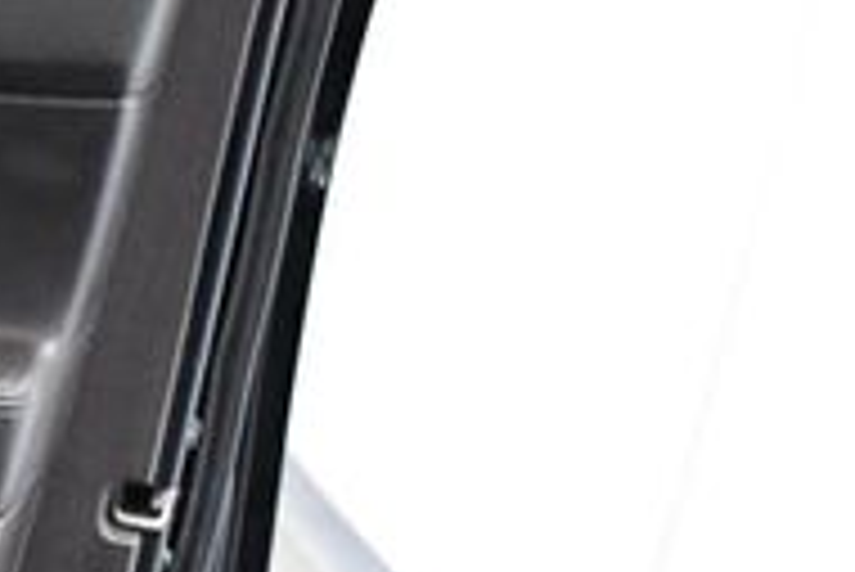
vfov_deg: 11.3
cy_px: 527
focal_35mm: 121
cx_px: -540
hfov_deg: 15.2
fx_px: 2876
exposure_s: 1/125
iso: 3200
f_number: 3.5
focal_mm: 18
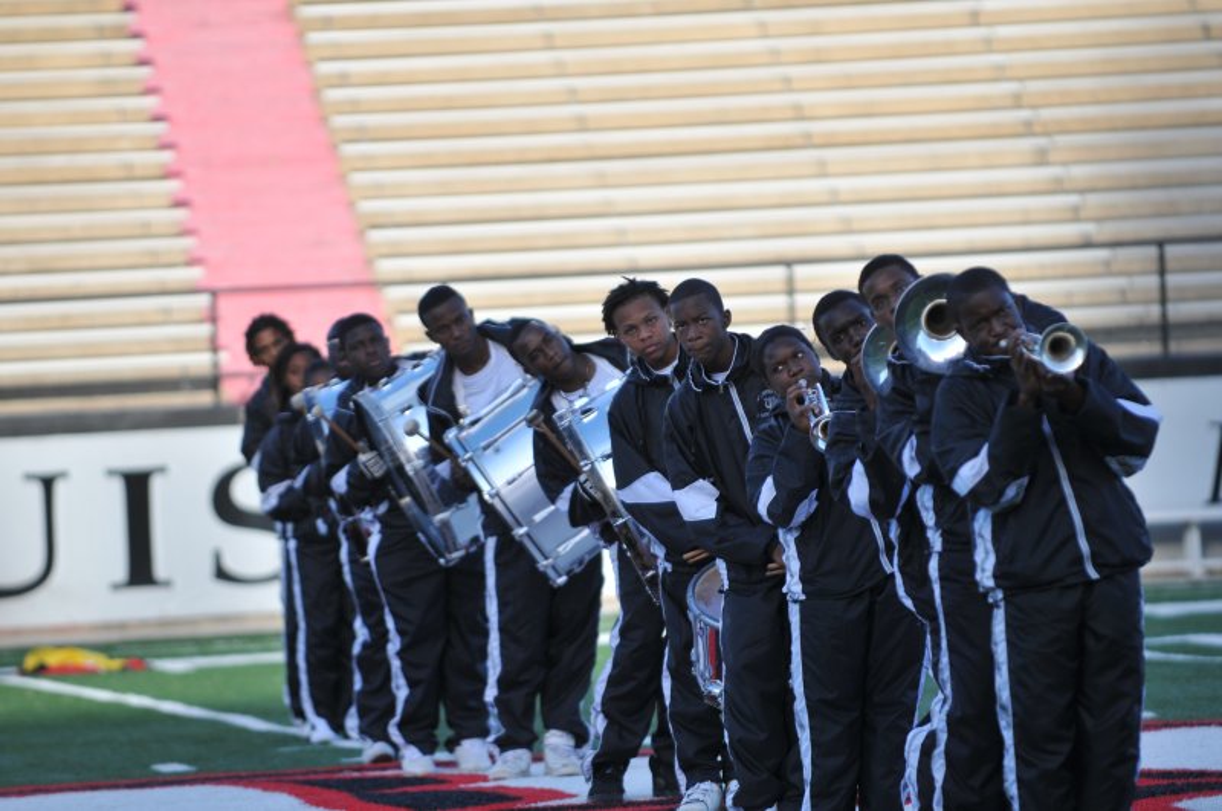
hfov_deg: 6.9
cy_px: 406
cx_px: 611
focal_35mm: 300
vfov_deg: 4.6
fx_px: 10169
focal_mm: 200
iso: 200
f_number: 2.8
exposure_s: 1/1250
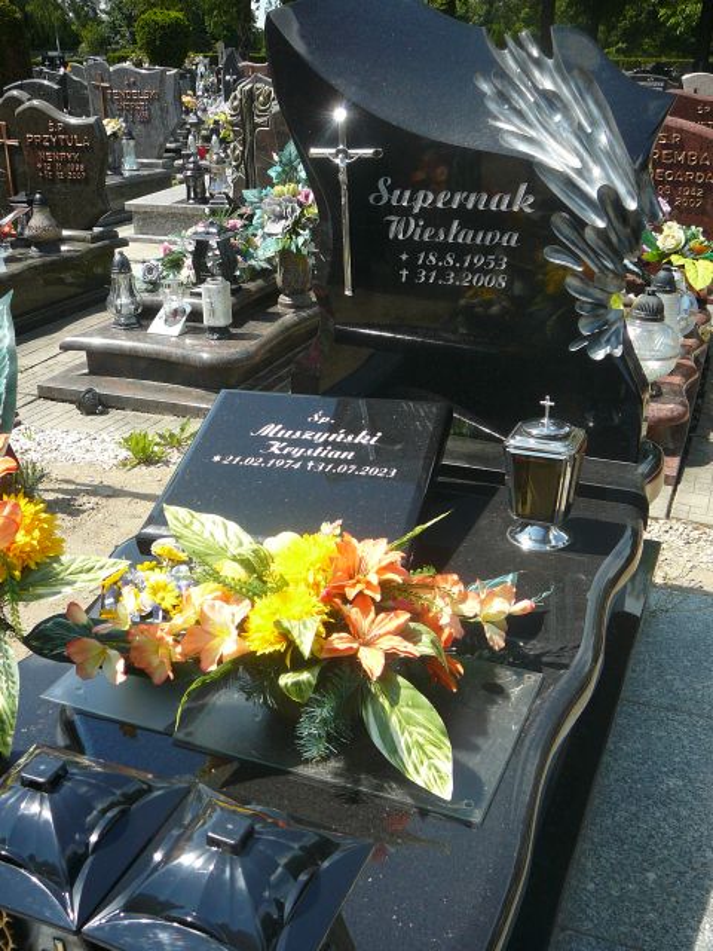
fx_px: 961
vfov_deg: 52.6
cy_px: 476
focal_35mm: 35
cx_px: 356
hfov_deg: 40.7
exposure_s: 1/640
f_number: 2.8
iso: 80
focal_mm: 5.2
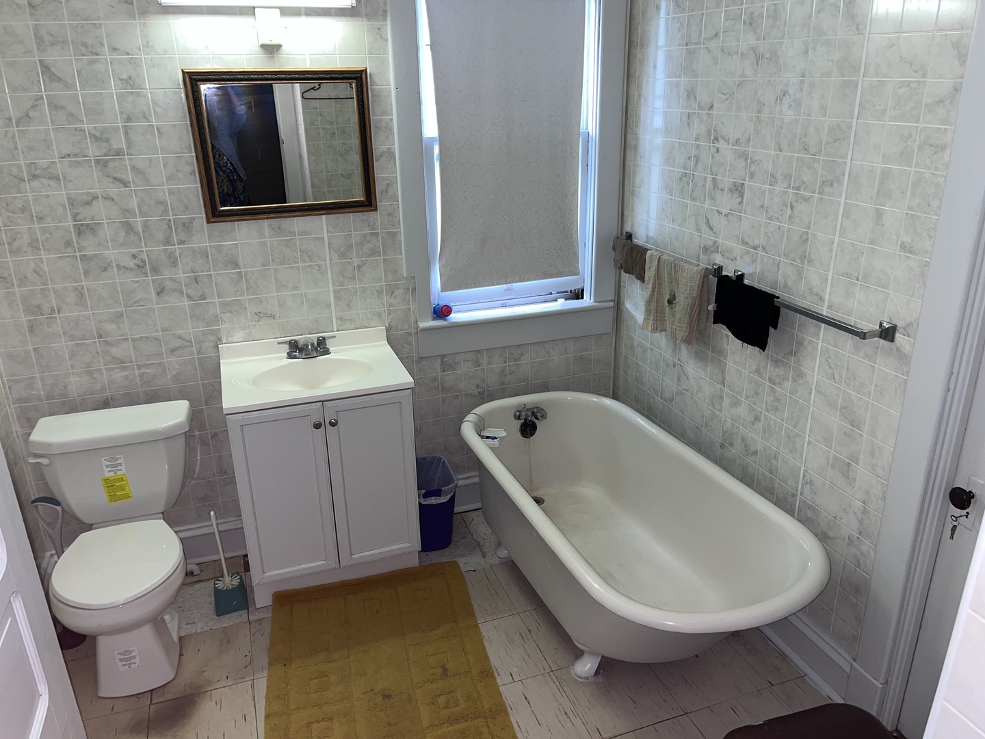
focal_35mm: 26
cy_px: 370
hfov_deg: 67.3
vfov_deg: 53.1
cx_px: 492
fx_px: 740
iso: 50
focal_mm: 5.1
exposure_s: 1/19
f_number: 1.6
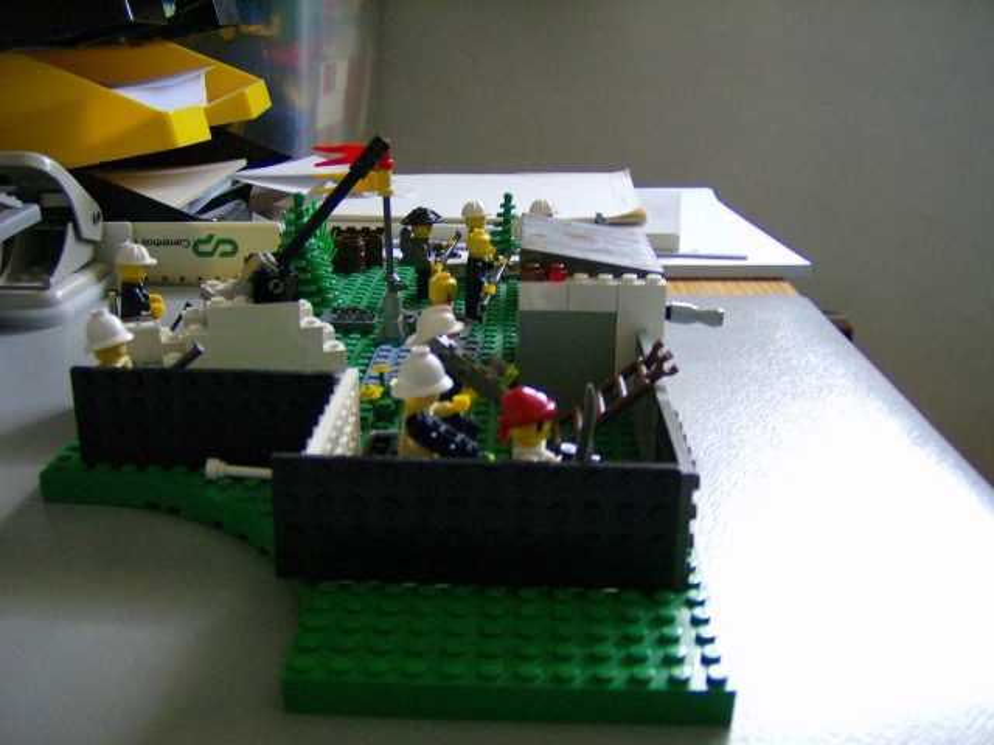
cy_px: 372
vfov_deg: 39.7
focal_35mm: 36
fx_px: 1034
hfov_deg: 51.4
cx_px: 497
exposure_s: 1/7.62
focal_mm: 6
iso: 200
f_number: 2.8
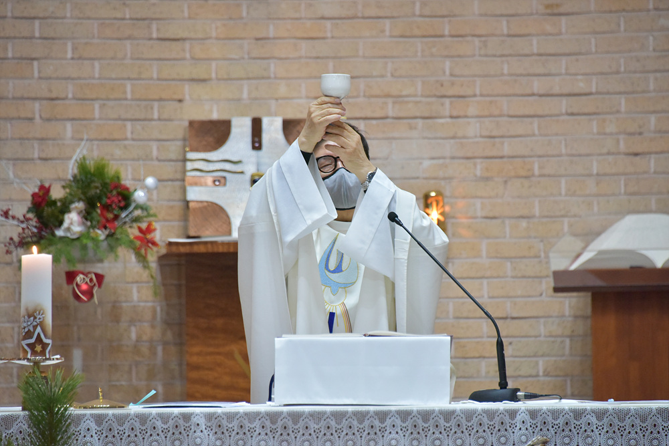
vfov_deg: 4.6
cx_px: 334
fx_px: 5575
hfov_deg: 6.9
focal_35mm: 300
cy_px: 223
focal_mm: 300
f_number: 5.6
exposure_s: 1/200
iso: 5000
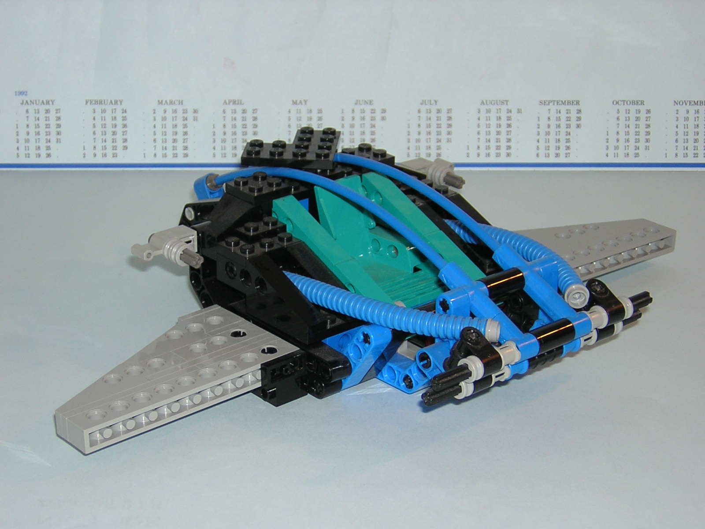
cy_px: 264
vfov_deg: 18.2
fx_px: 1650
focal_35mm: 81
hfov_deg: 24.1
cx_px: 352
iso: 100
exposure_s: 1/60.1
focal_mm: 10.6
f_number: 4
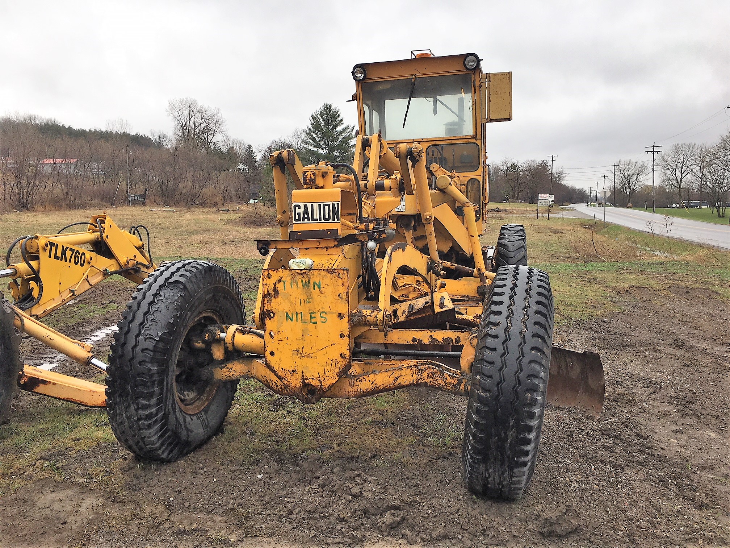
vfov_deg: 48.2
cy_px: 274
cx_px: 365
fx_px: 612
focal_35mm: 29
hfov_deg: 61.7
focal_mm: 4.15
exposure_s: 1/356
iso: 25
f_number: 2.2
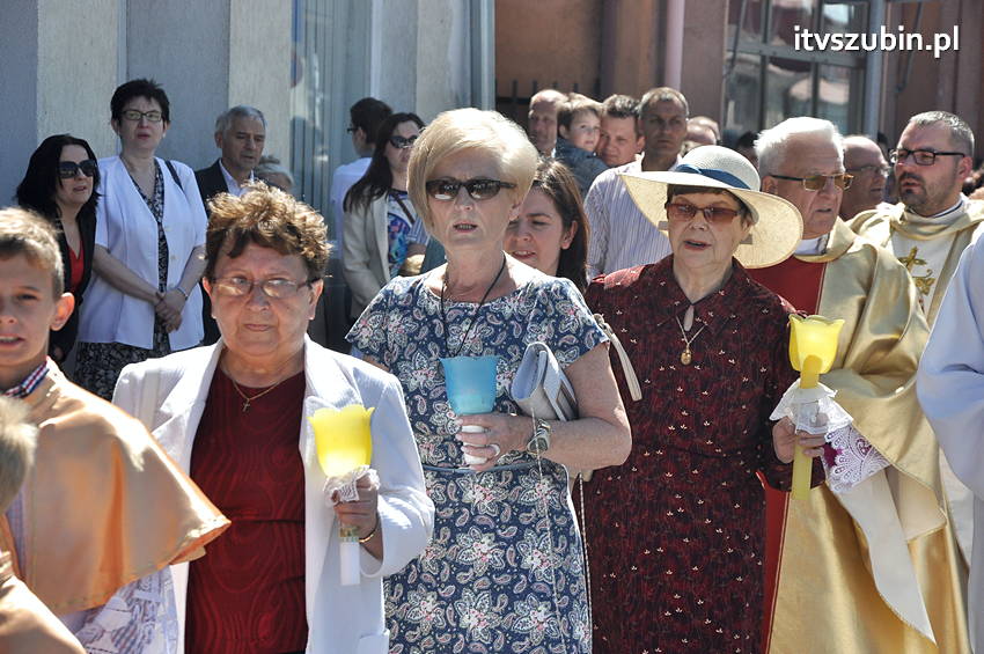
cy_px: 327
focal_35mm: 120
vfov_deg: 11.4
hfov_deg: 17.1
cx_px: 492
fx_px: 3277
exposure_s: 1/1000
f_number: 8
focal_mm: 80
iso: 400
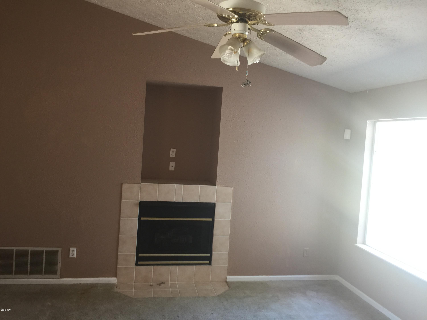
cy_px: 160
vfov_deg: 48.2
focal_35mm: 29
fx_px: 358
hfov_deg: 61.7
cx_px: 214
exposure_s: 1/15
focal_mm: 4.15
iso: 32
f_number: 2.2
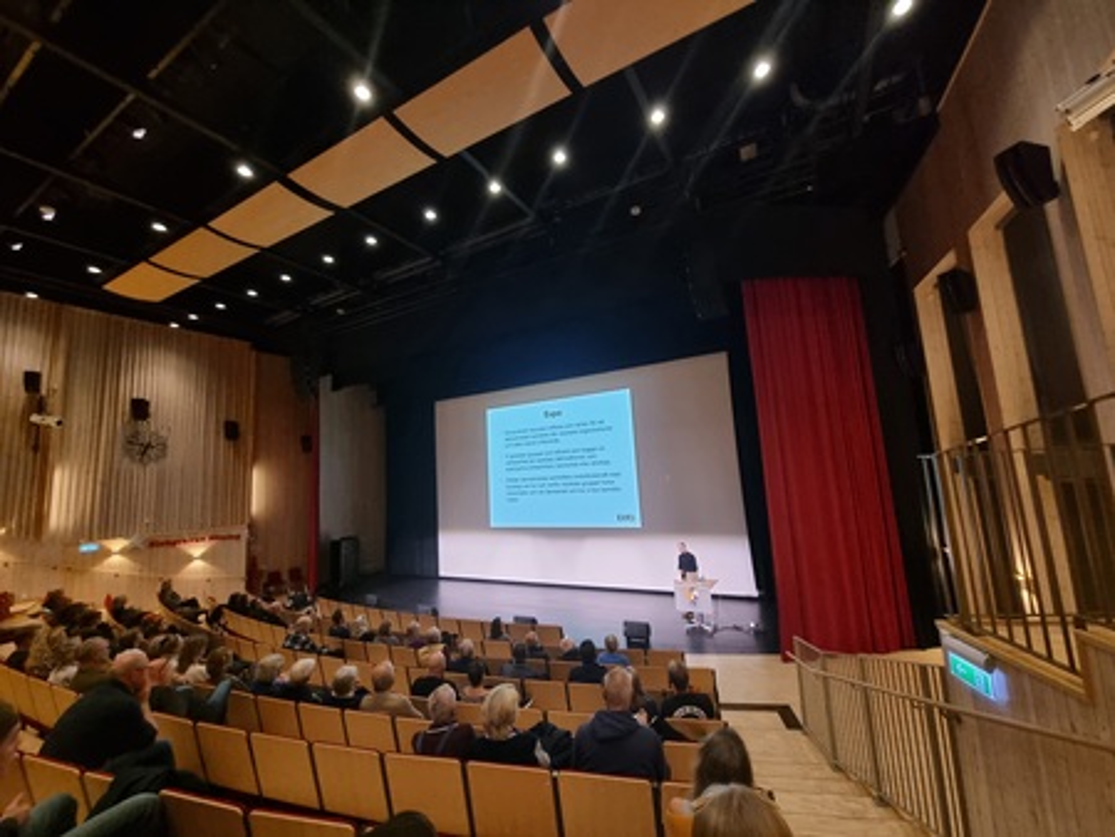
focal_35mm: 13
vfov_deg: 90.0
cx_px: 558
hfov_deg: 106.2
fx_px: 419
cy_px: 418
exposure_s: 1/33
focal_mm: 2.2
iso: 800
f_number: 2.2
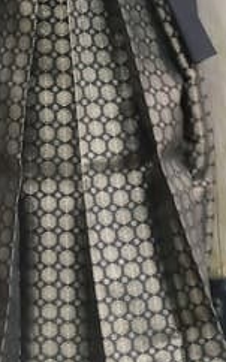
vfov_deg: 9.2
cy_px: -301
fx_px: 2151
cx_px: -147
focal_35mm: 218
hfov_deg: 5.9
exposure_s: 1/100
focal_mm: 24
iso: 1600
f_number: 7.1
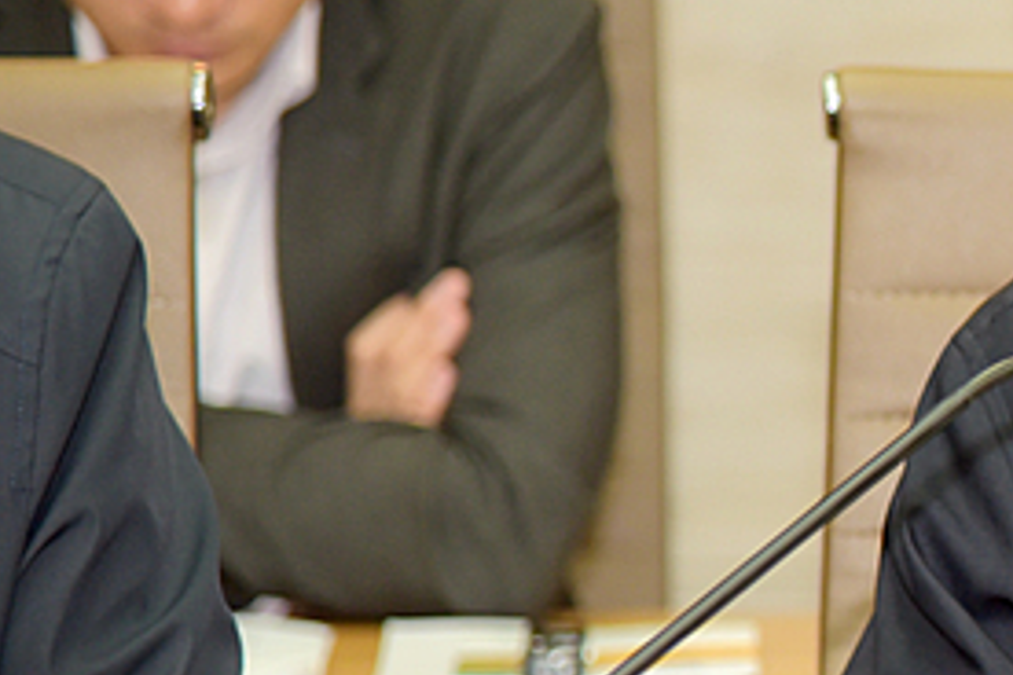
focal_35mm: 359
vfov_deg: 3.8
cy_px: 281
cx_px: 1600
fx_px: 10101
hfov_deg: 5.7
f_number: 4
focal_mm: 110
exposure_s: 1/60
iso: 1100
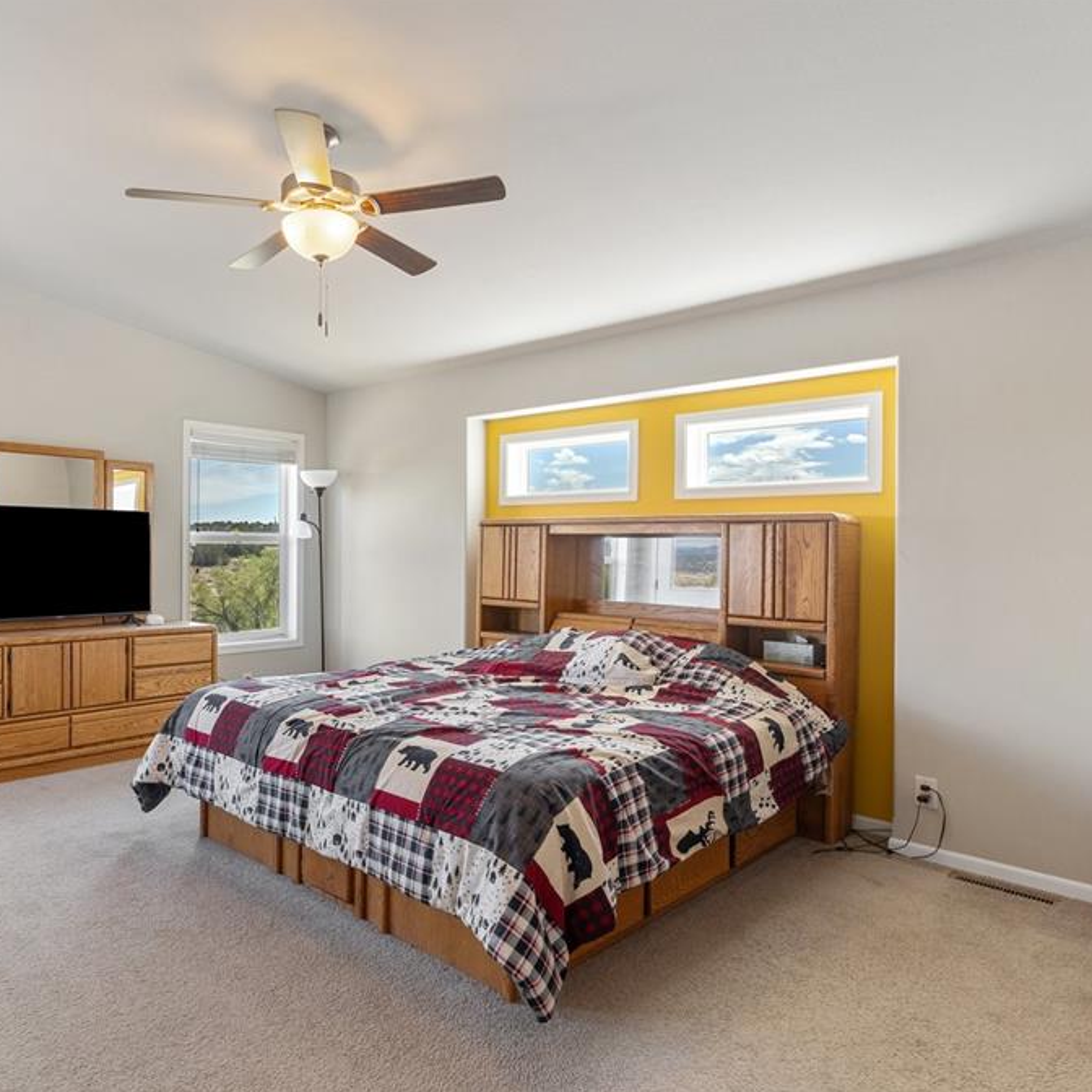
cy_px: 546
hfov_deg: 68.5
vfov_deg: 69.6
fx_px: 785
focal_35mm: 22
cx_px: 405
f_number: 8
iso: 400
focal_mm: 17
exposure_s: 1/8
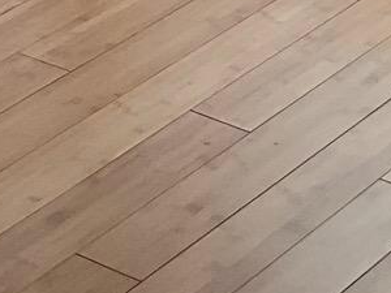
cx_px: 295
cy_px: -583
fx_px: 2236
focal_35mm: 198
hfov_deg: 10.0
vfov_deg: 6.8
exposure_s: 1/120
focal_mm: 3
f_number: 1.8
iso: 25
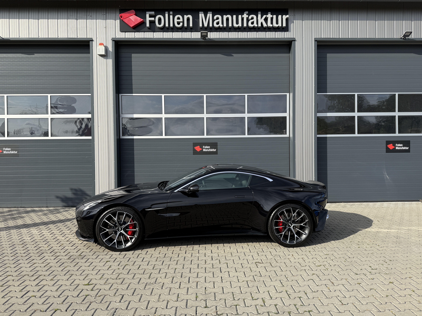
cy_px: 158
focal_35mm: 24
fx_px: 293
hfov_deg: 71.6
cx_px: 211
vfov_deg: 56.8
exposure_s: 1/3145
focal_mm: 6.76
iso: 80
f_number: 1.78
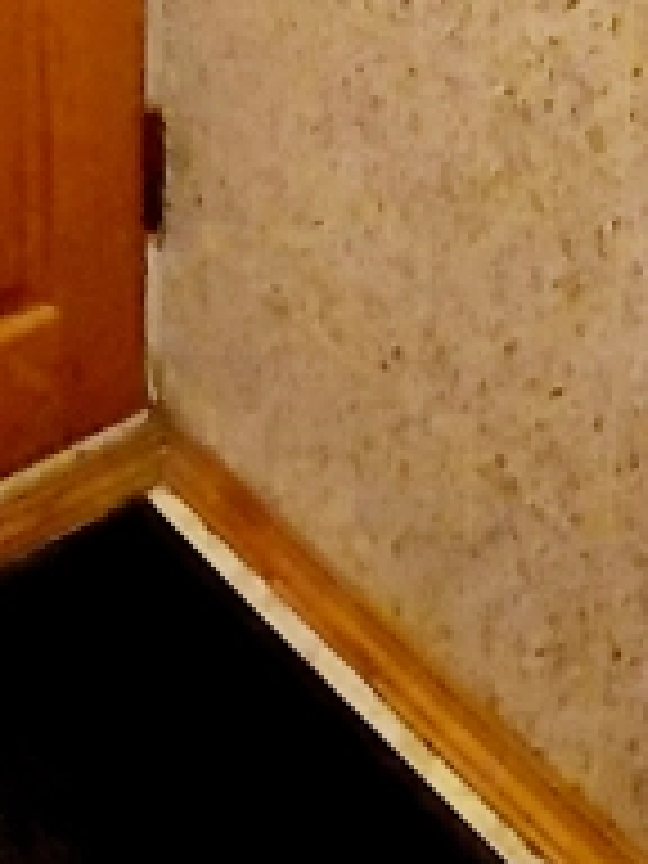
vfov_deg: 20.9
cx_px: -104
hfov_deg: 19.2
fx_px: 1822
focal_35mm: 73
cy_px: -558
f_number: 2.2
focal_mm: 1.74
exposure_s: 1/25
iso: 500
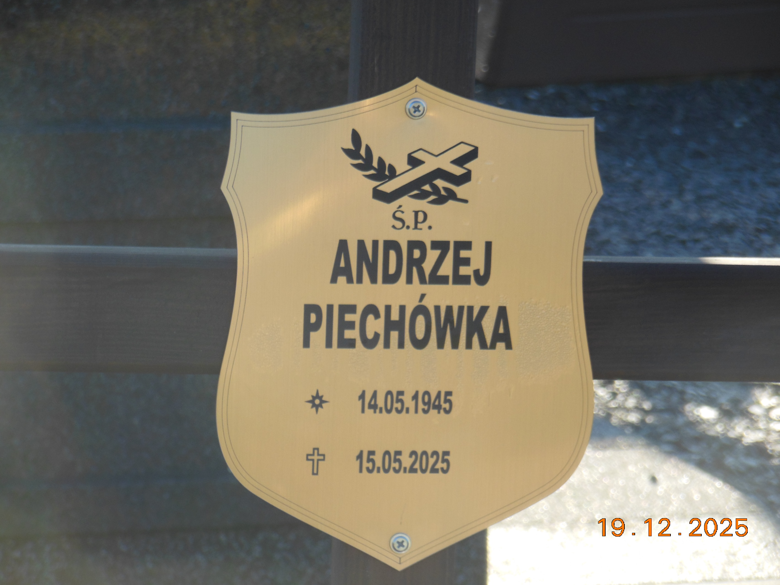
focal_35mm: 191
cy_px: 292
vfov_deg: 7.8
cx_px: 390
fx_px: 4304
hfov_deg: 10.4
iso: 125
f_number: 5.6
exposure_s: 1/160
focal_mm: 34
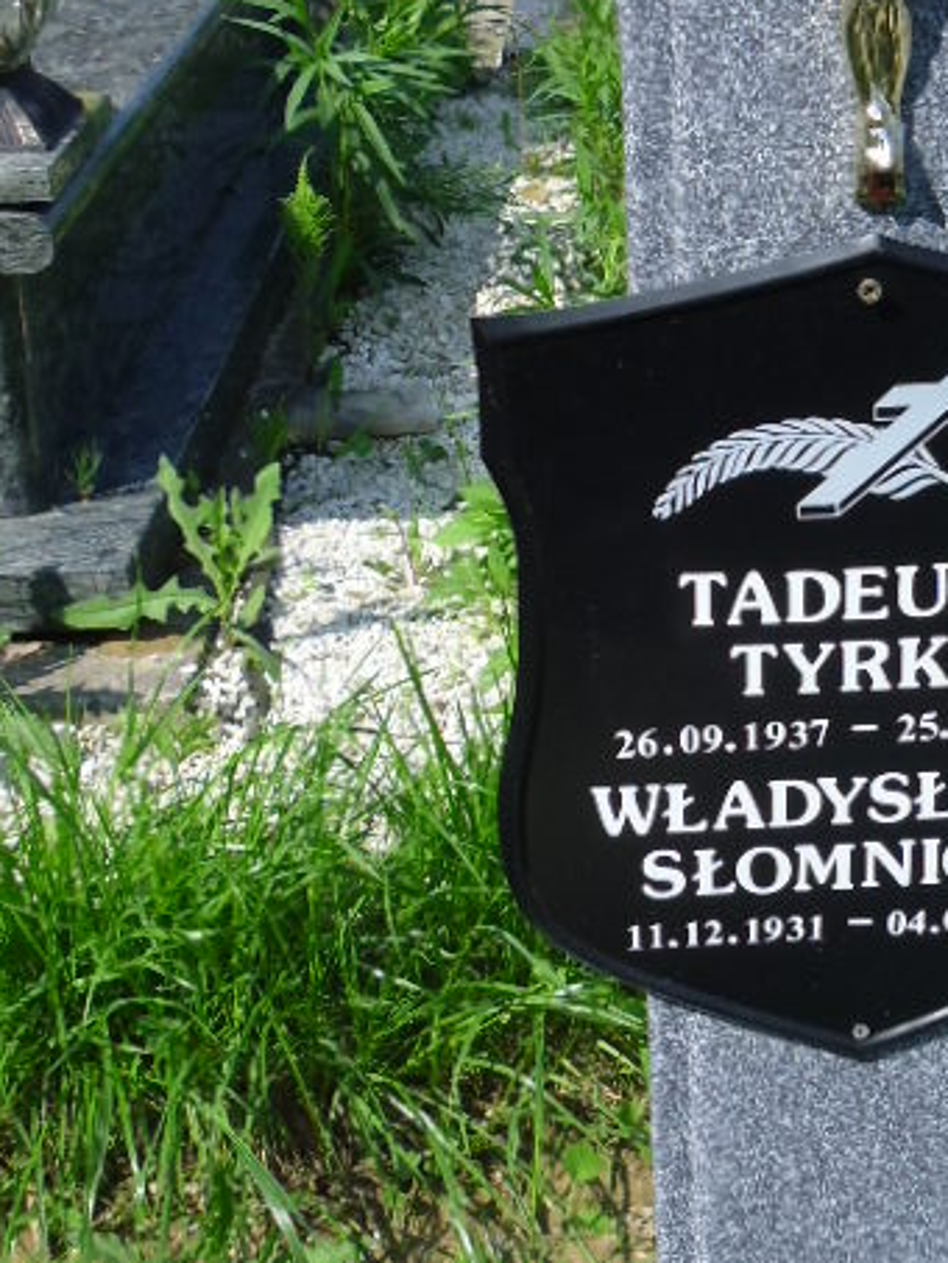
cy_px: 502
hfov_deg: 20.7
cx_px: 823
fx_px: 2555
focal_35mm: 70
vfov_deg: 27.7
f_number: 3.3
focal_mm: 5.6
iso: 80
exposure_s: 1/693
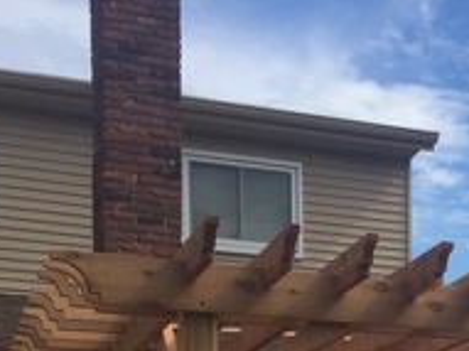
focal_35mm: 94
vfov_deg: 14.4
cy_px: 567
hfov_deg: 19.8
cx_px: 544
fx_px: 1273
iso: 32
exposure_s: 1/2083
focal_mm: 4.15
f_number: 2.2
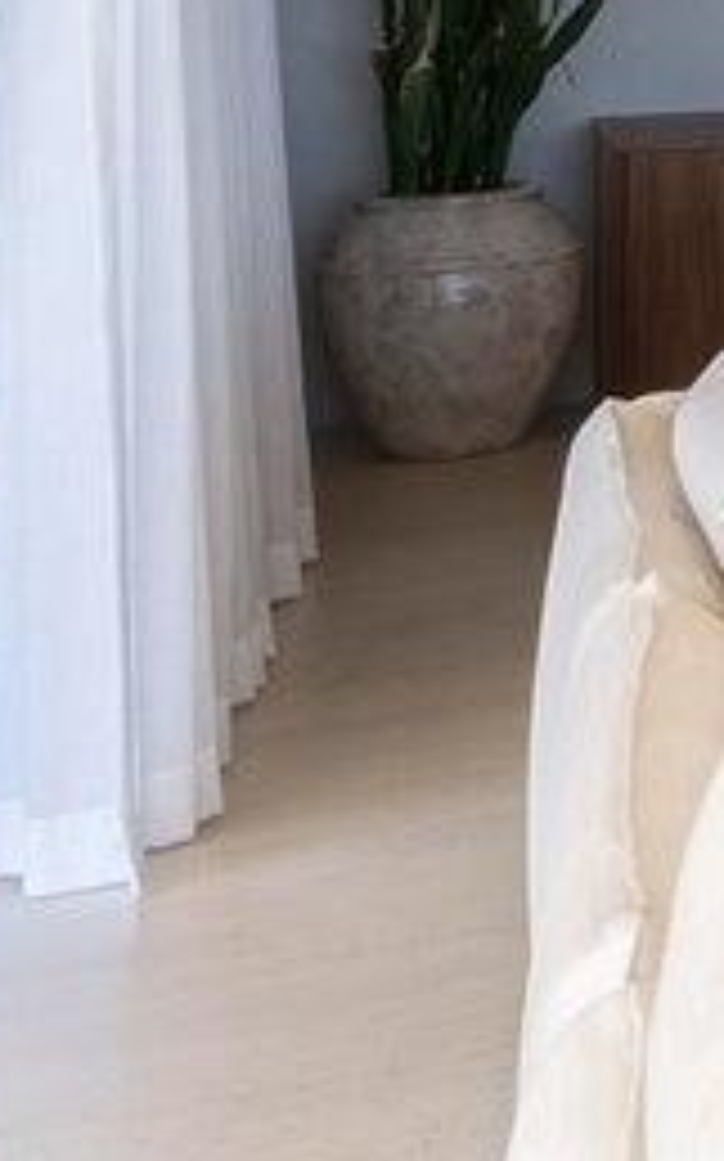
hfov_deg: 8.4
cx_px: 2815
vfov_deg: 22.8
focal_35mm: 85
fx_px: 2686
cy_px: -158
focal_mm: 14
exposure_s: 1/15
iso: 250
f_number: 9
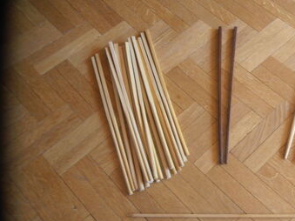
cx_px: 183
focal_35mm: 34
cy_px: 150
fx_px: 290
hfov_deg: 53.4
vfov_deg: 41.2
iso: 100
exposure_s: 1/30
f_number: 3
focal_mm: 4.2
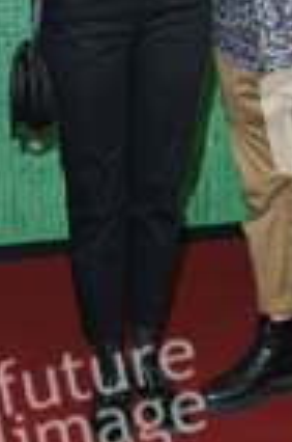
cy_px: -53
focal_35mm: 113
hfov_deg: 12.1
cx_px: 137
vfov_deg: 17.5
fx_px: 1381
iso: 160
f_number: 6.3
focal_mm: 40
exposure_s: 1/160
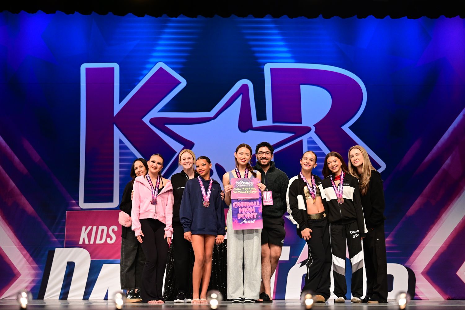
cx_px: 232
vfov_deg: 21.6
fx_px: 814
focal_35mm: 63
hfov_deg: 31.9
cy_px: 155
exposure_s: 1/800
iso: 2000
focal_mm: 63
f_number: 2.8
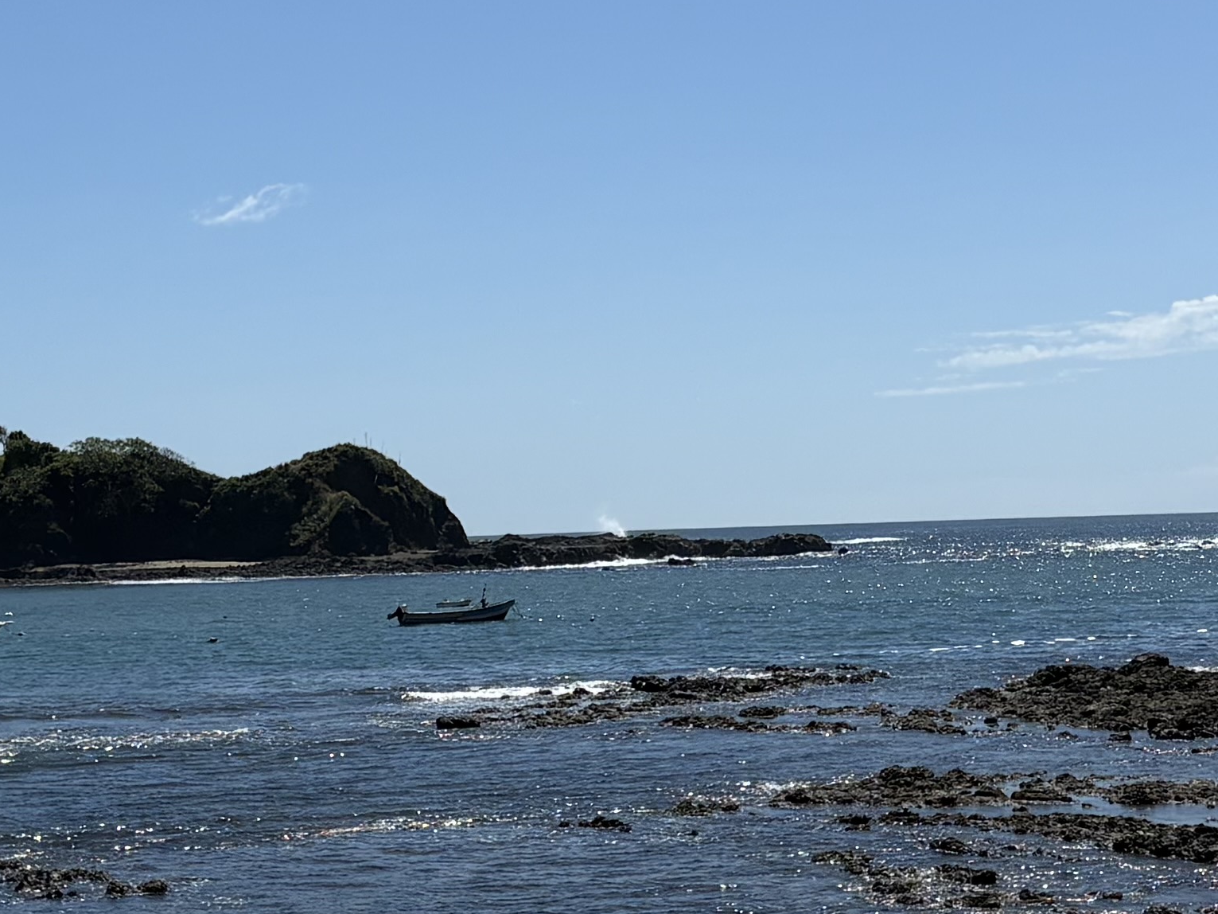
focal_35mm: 97
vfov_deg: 15.2
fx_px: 3413
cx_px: 473
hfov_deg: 20.2
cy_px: 257
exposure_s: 1/7813
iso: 50
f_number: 1.6
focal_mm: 5.96
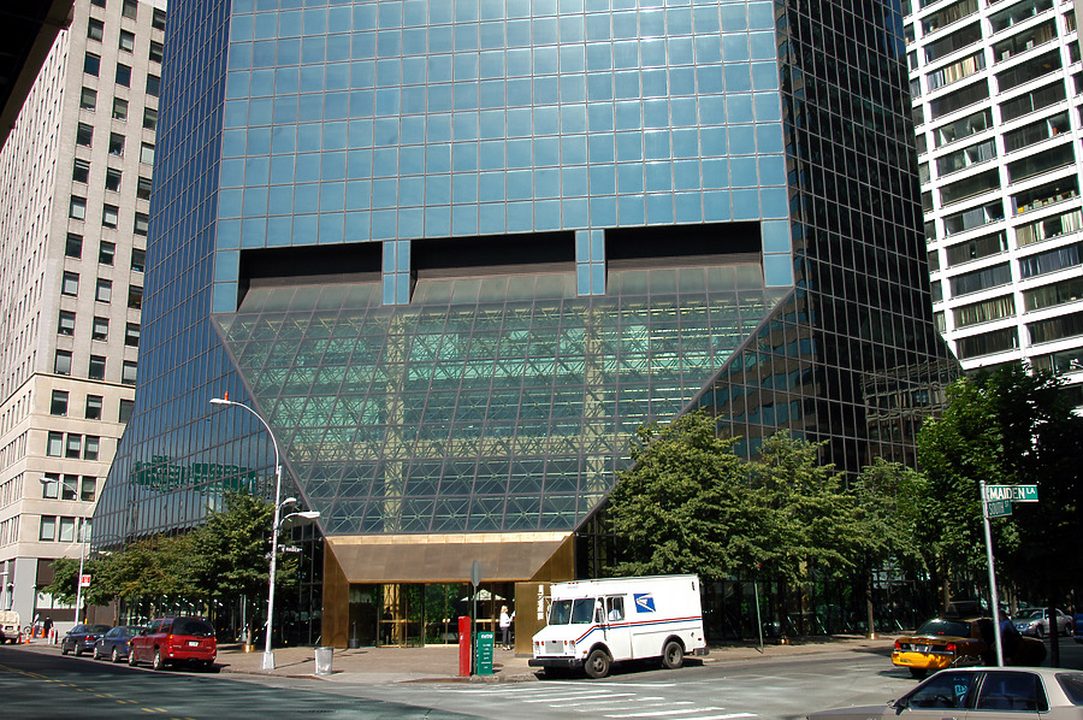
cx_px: 542
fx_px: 1082
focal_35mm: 36
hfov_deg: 53.2
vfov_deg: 36.8
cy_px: 360
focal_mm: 24
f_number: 9
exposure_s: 1/320
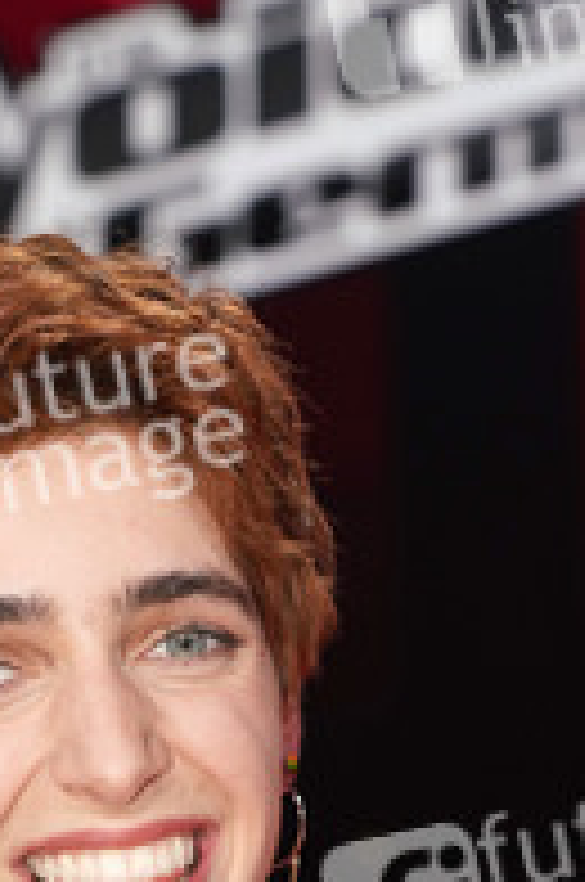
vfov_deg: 14.5
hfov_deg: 9.7
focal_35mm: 141
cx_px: 144
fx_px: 3449
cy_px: 666
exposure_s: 1/100
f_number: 5.6
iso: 1600
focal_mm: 69
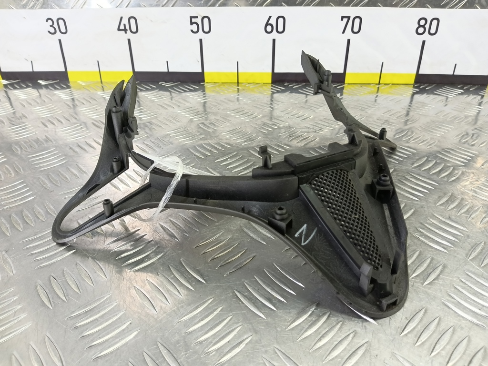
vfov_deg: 58.9
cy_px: 183
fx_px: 324
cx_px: 244
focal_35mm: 23
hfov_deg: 73.9
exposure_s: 1/50
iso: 163
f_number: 1.6
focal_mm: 4.11
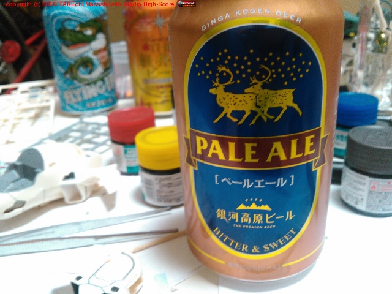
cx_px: 196
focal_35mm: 30
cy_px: 147
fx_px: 340
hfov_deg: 60.0
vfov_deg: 46.8
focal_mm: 4
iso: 500
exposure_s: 1/15.1
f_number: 2.4
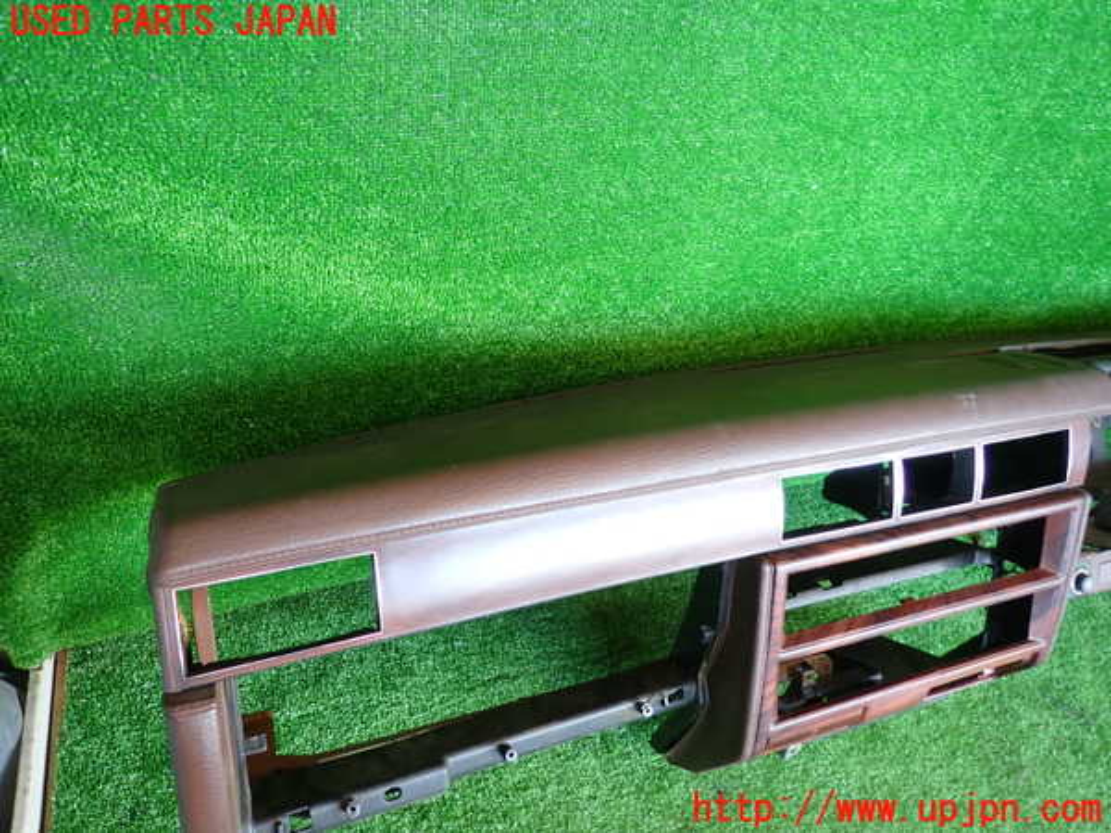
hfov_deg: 69.4
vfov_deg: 54.9
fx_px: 802
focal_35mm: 25
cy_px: 416
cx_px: 556
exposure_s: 1/50
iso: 200
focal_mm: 4.5
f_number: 2
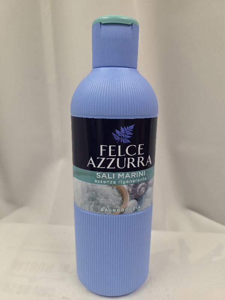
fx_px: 199
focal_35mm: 23
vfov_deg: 73.9
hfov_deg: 58.9
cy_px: 150
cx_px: 112
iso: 400
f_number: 1.7
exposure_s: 1/101
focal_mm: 6.3
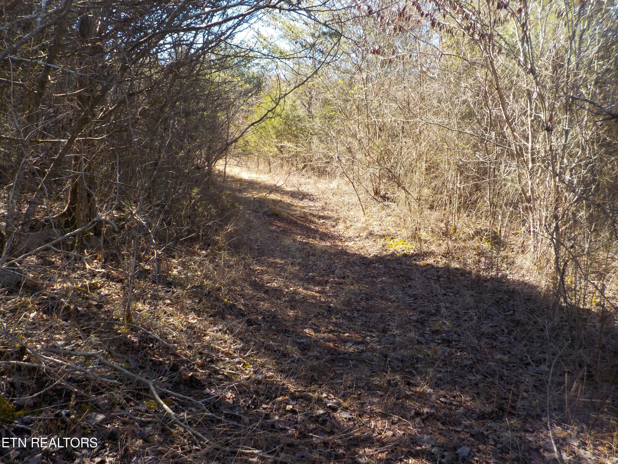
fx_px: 536
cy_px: 232
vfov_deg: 46.8
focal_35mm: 30
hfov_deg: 60.0
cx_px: 309
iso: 125
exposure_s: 1/200
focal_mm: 4.1
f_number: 3.3
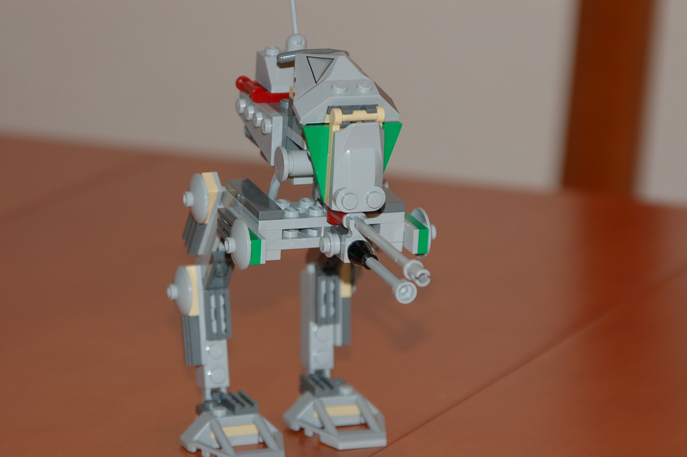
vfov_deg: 7.6
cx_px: 344
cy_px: 228
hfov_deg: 11.4
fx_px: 3432
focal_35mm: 180
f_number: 6
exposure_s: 1/60
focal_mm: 120
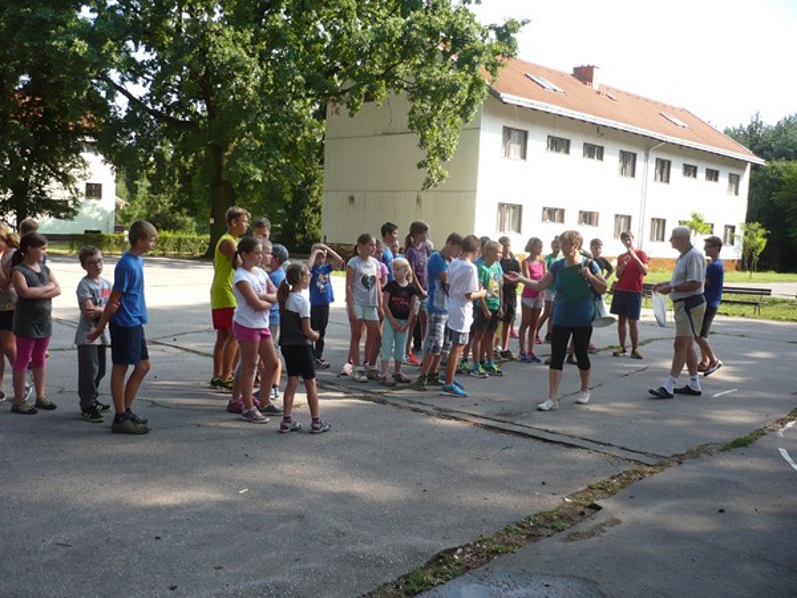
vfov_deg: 40.7
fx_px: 806
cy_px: 299
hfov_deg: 52.6
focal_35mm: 35
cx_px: 398
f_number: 2.8
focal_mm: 5.8
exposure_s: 1/320
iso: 100
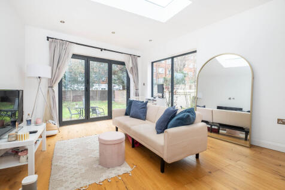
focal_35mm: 15
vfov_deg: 77.3
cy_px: 95
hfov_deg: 100.4
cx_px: 142
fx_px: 119
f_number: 6.4
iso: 500
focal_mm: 10
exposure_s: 1/13
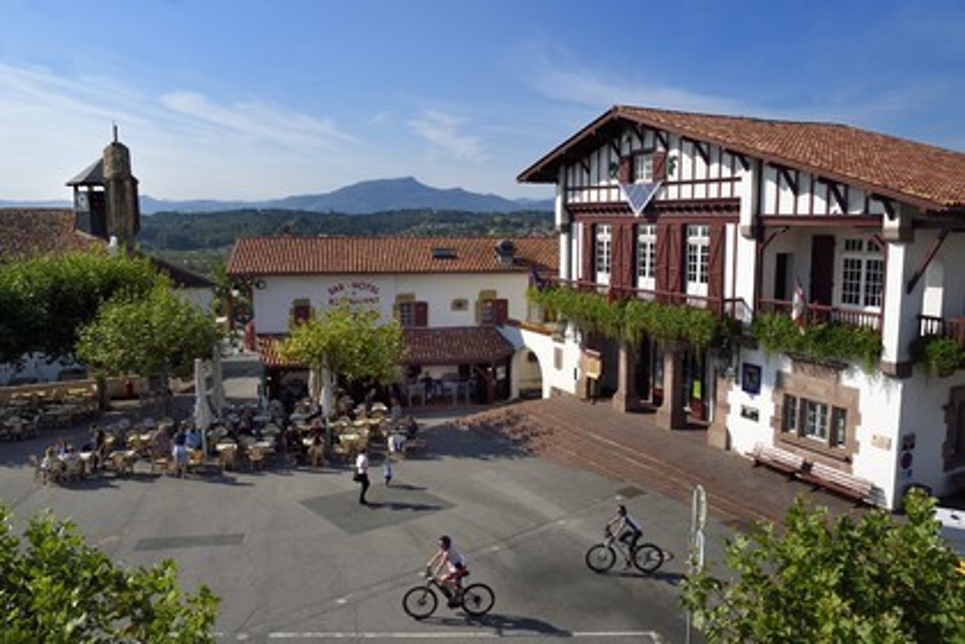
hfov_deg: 63.7
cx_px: 482
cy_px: 322
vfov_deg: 45.0
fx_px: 777
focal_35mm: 29
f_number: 16
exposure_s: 1/250
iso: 200
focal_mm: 29
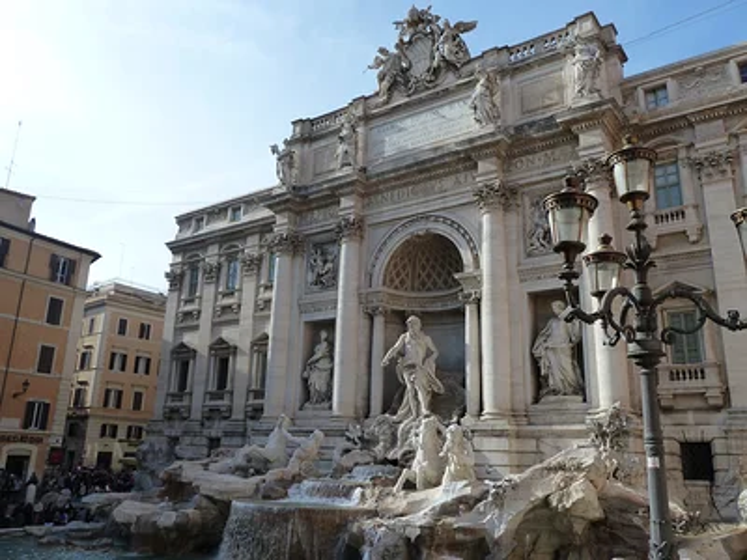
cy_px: 280
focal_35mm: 29
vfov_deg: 48.2
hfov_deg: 61.7
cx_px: 374
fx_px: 626
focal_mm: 4.7
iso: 125
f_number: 4.5
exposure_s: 1/500
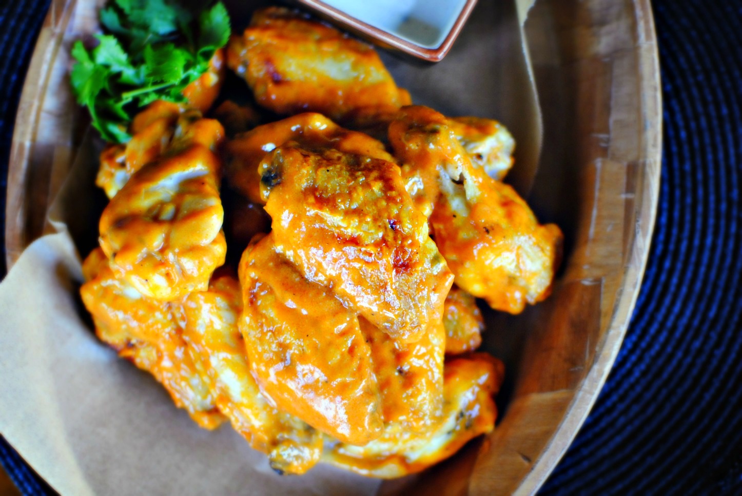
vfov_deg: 25.8
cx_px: 371
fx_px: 1083
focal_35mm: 52
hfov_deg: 37.8
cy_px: 248
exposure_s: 1/125
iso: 640
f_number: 2
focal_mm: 35
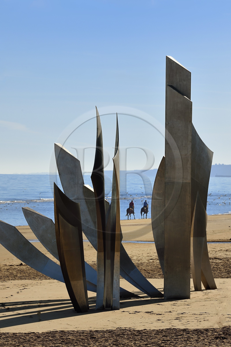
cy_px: 174
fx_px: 1928
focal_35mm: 200
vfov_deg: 10.3
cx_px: 116
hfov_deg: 6.9
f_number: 10
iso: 160
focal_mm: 200
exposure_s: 1/400
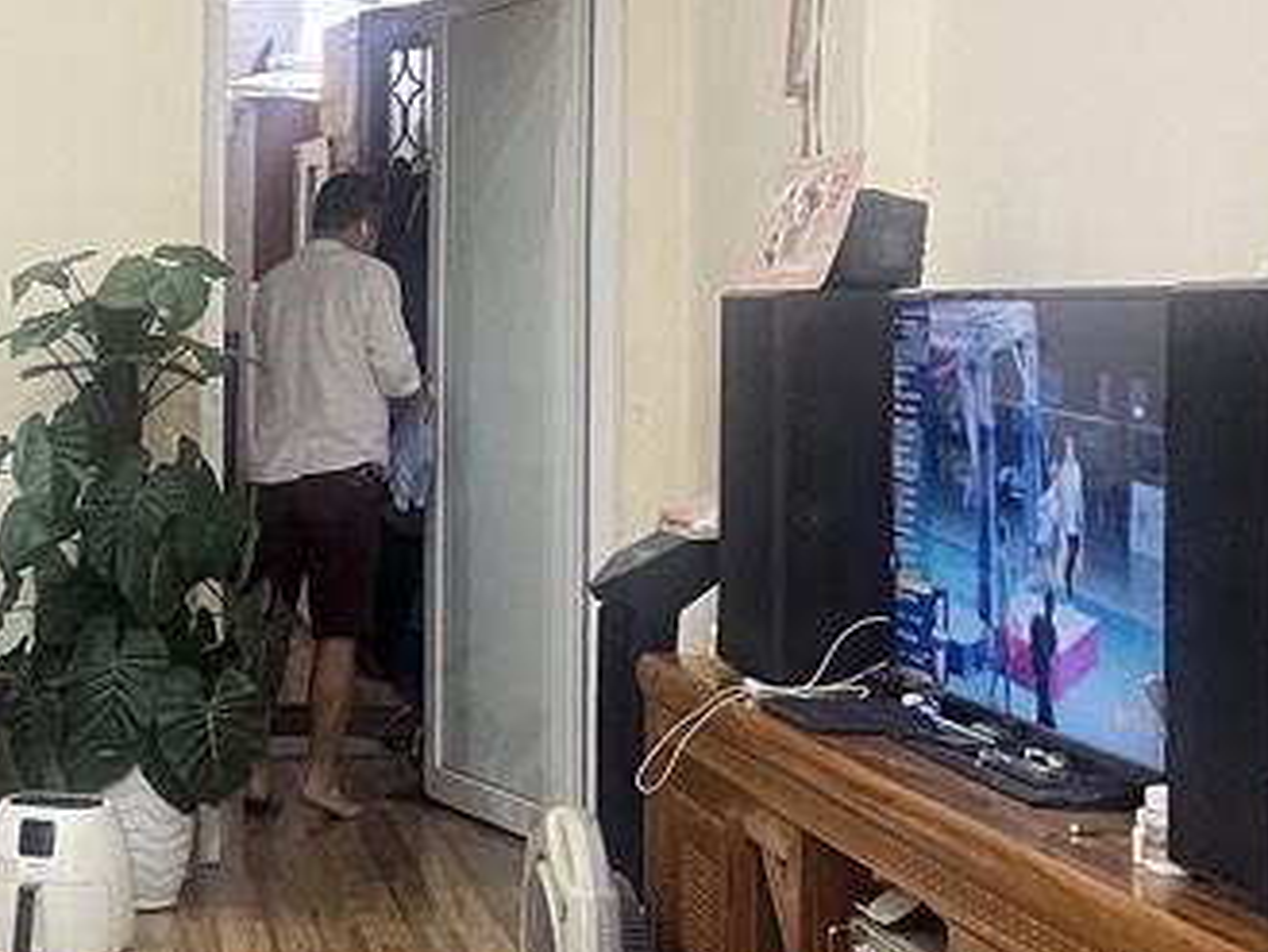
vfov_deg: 18.2
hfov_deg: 23.0
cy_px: 301
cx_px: -46
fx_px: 2968
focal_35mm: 81
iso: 250
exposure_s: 1/50
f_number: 1.5
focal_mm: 5.7
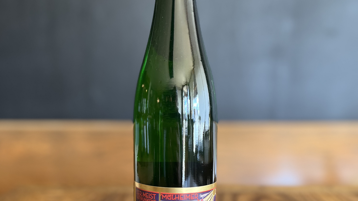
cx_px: 178
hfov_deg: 52.8
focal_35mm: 38
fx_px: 361
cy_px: 157
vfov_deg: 30.5
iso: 160
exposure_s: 1/60
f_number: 1.6
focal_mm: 5.1
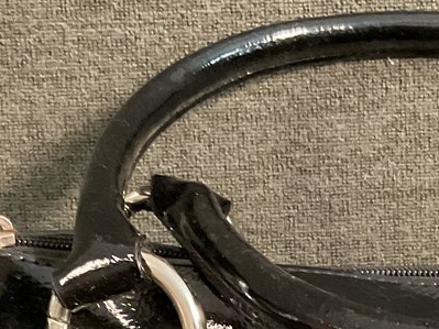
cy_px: 566
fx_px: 1395
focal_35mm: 110
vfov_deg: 12.4
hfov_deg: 17.5
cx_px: 424
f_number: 1.8
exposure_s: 1/30
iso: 500
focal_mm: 3
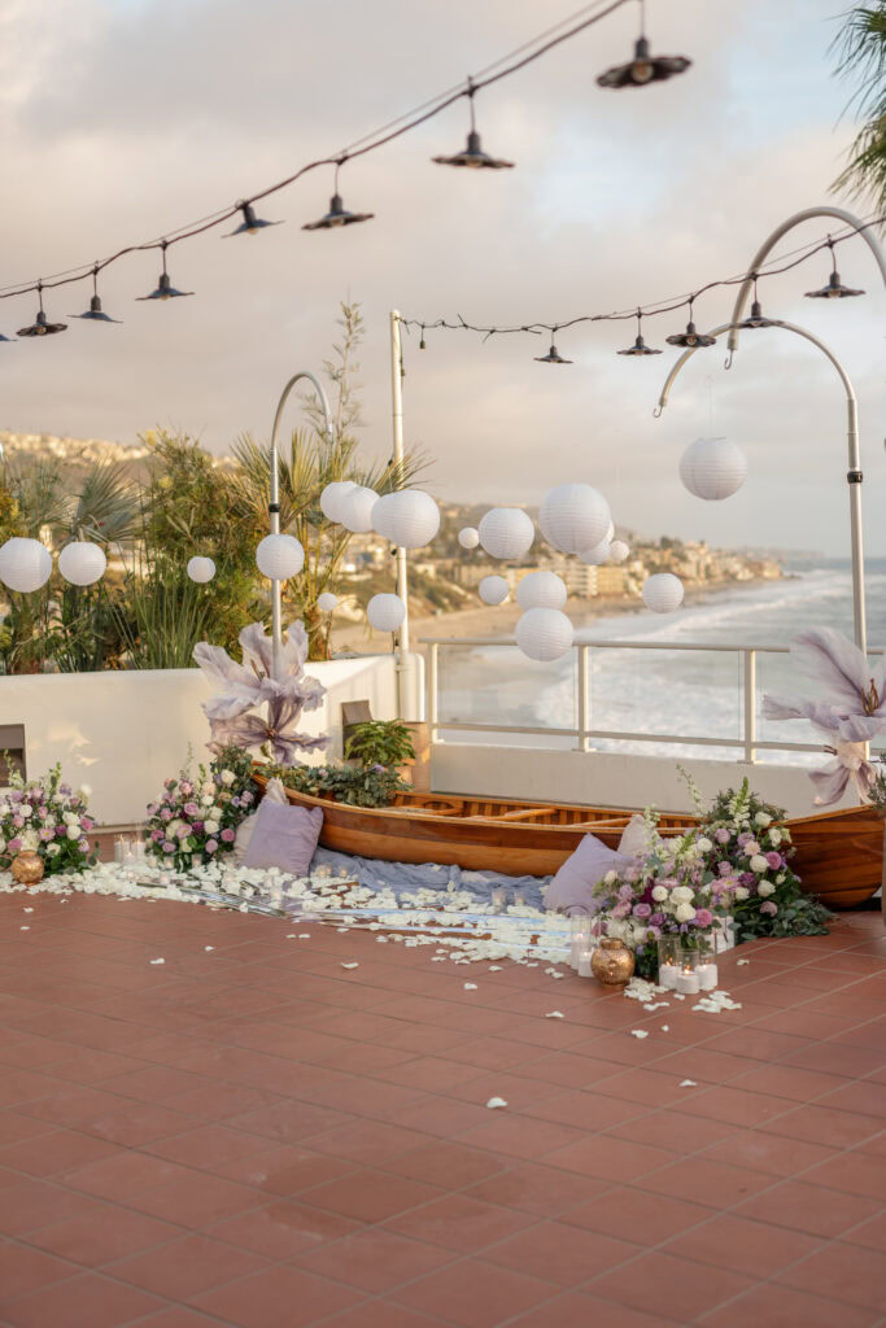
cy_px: 664
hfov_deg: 27.0
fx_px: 1845
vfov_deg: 39.6
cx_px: 443
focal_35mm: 50
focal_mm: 50
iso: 80
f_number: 2
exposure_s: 1/250
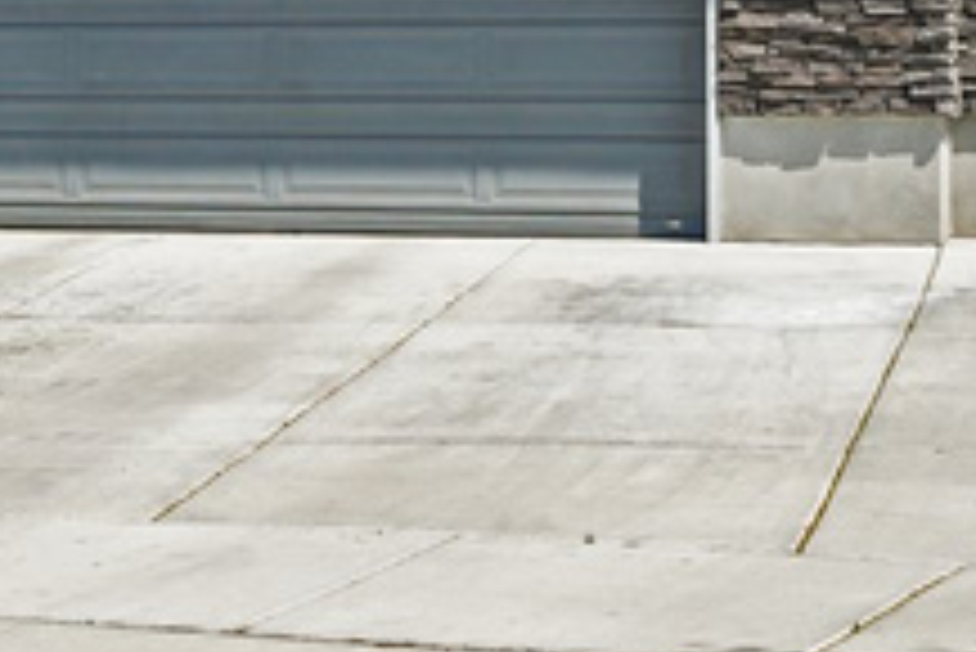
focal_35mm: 99
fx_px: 2686
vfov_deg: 13.0
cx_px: 315
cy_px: -375
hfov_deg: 20.5
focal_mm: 21
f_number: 8
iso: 100
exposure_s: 1/320
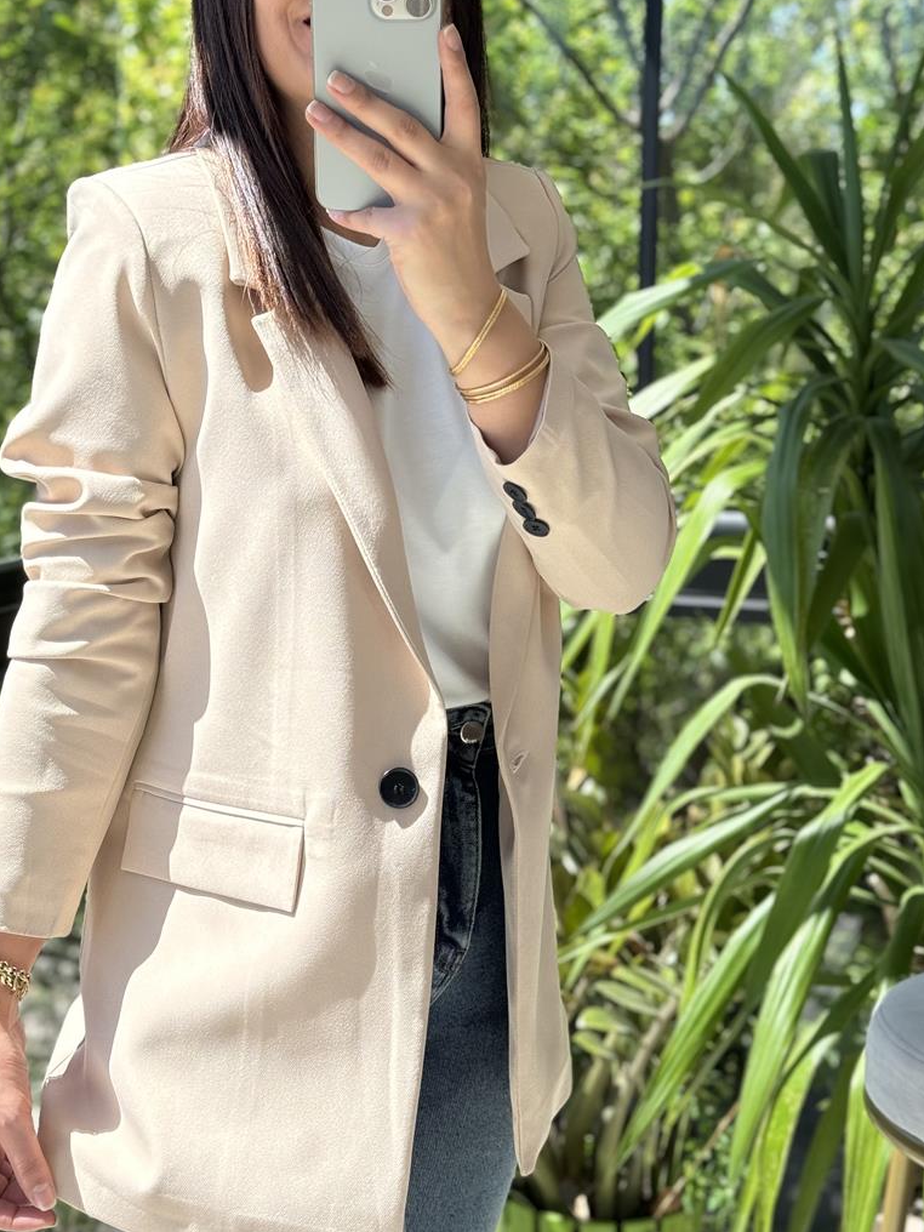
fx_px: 2242
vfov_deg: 30.7
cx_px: 409
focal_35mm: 63
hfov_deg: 23.3
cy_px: 529
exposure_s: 1/467
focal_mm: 6.76
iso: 64
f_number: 1.78
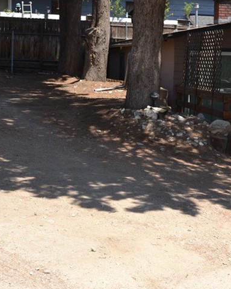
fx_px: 565
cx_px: 183
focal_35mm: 66
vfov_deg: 28.7
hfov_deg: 22.8
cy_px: 132
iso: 100
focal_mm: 22
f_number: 8
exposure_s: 1/200
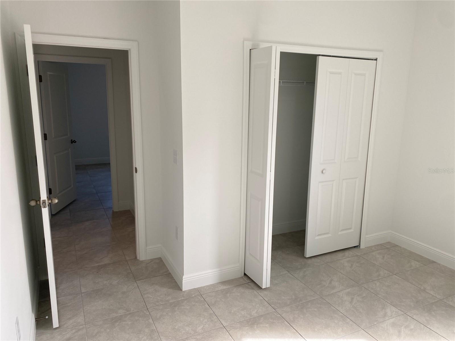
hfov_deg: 67.3
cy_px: 170
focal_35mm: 26
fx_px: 342
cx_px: 228
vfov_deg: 53.1
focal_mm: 4.25
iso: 32
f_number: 1.8
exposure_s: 1/203
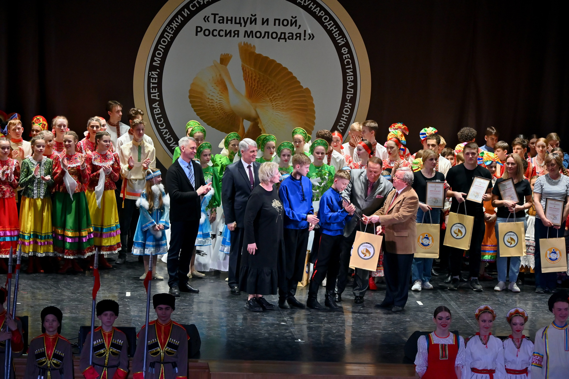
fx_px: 1991
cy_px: 190
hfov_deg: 16.3
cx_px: 284
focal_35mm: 126
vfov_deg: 10.9
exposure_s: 1/180
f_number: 5.6
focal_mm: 84
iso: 800
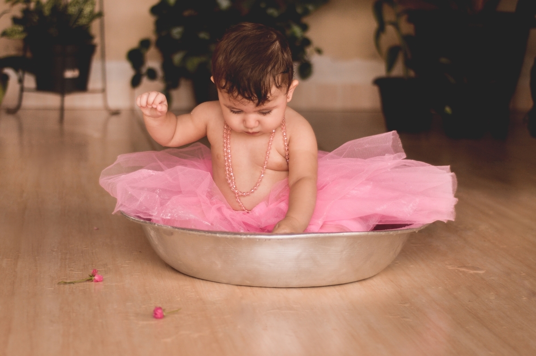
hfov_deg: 27.0
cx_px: 268
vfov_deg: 18.2
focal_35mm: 75
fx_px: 1116
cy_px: 178
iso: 200
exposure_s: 1/200
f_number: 1.8
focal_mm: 50
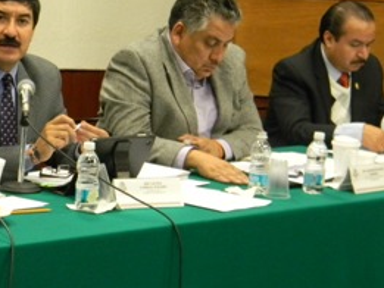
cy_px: 103
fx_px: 1276
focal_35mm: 115
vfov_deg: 12.9
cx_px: 57
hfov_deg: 16.9
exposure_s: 1/9.7
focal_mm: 12.2
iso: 400
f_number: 4.3
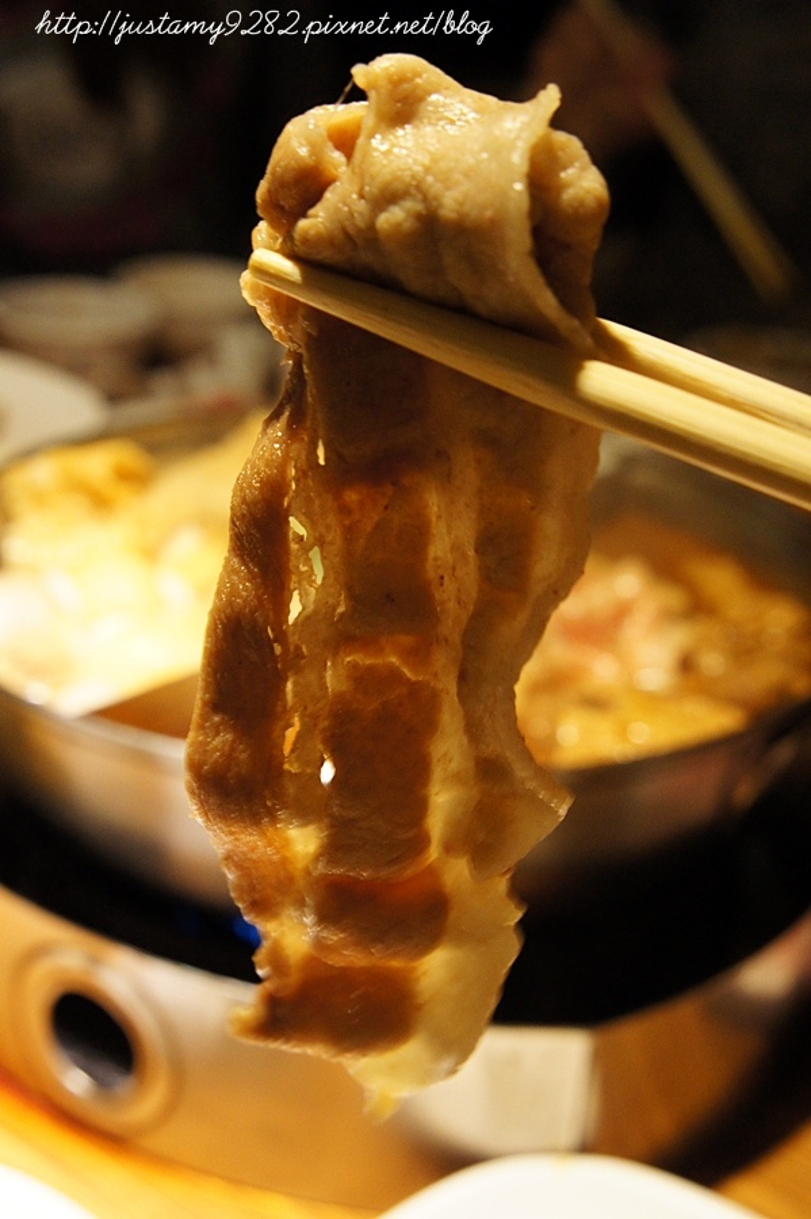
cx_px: 406
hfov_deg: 28.9
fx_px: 1573
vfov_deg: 42.3
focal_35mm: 46
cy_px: 610
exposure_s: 1/8
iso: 1600
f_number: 8
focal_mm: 31
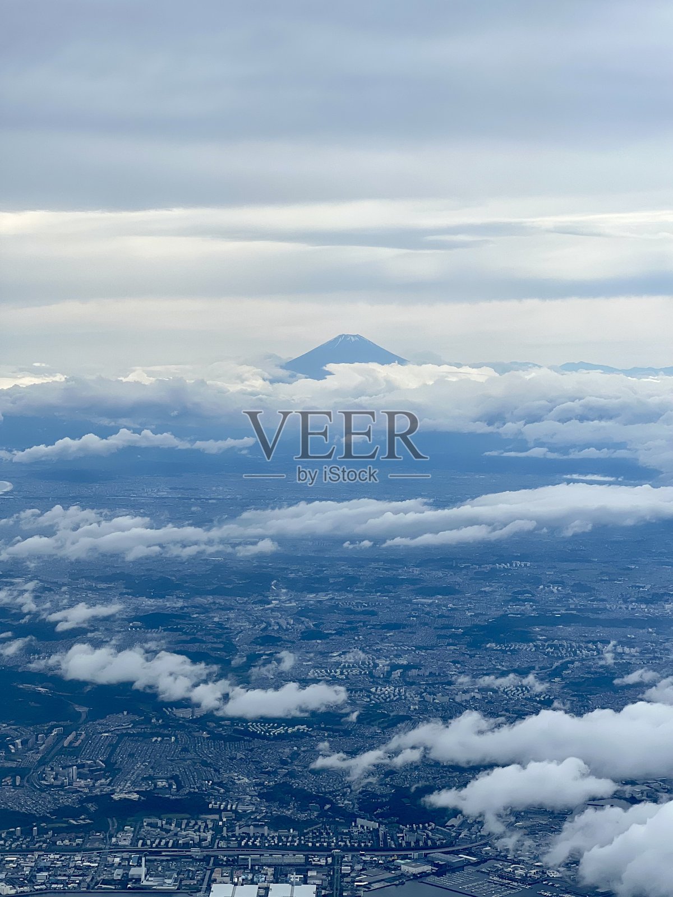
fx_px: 1996
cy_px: 448
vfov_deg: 25.3
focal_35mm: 77
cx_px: 336
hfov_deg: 19.1
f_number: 2.8
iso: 32
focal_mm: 9
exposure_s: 1/889
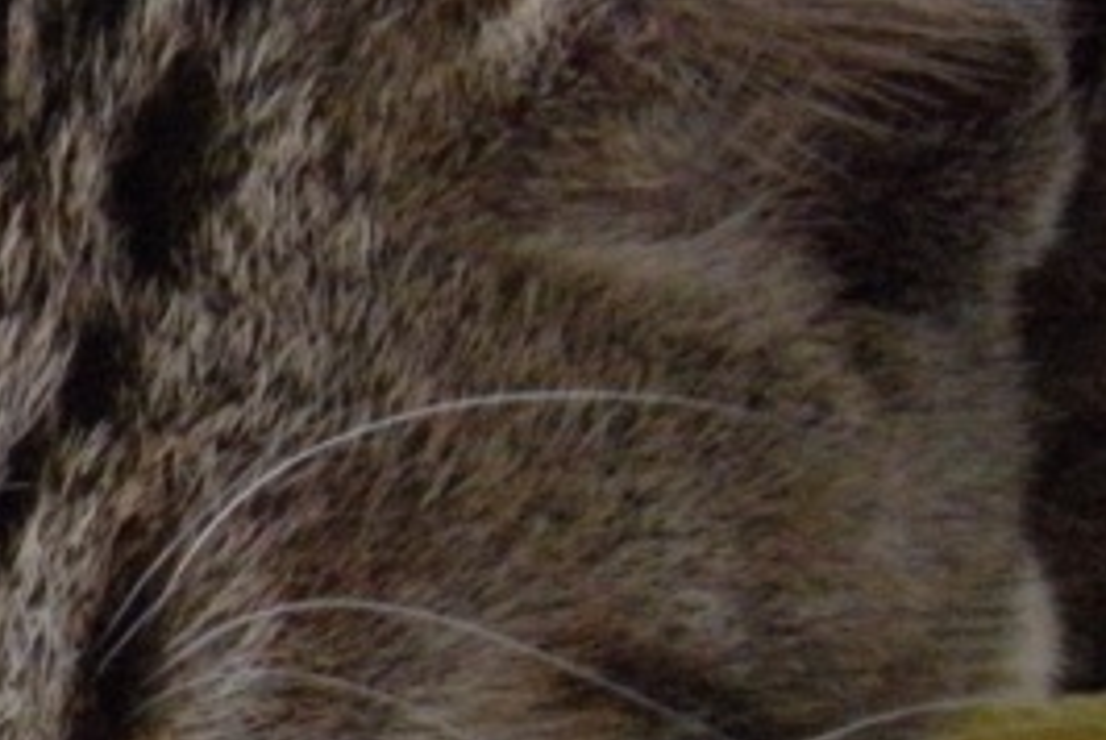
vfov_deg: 9.8
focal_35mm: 140
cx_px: -886
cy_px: 516
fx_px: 4306
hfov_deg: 13.2
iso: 400
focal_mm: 5.9
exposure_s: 1/14.2
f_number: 3.8
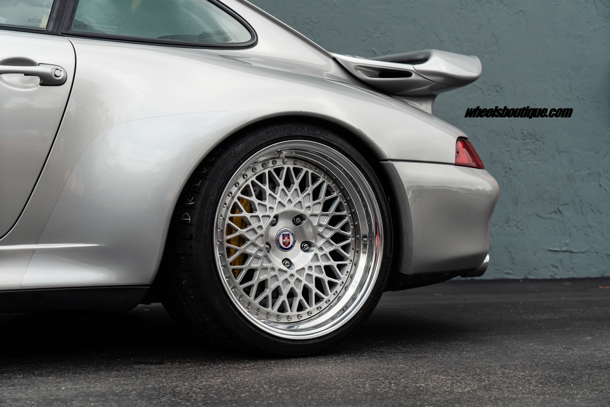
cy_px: 204
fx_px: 1135
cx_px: 305
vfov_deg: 20.3
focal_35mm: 67
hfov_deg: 30.1
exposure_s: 1/640
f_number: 6.3
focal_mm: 67
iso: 200
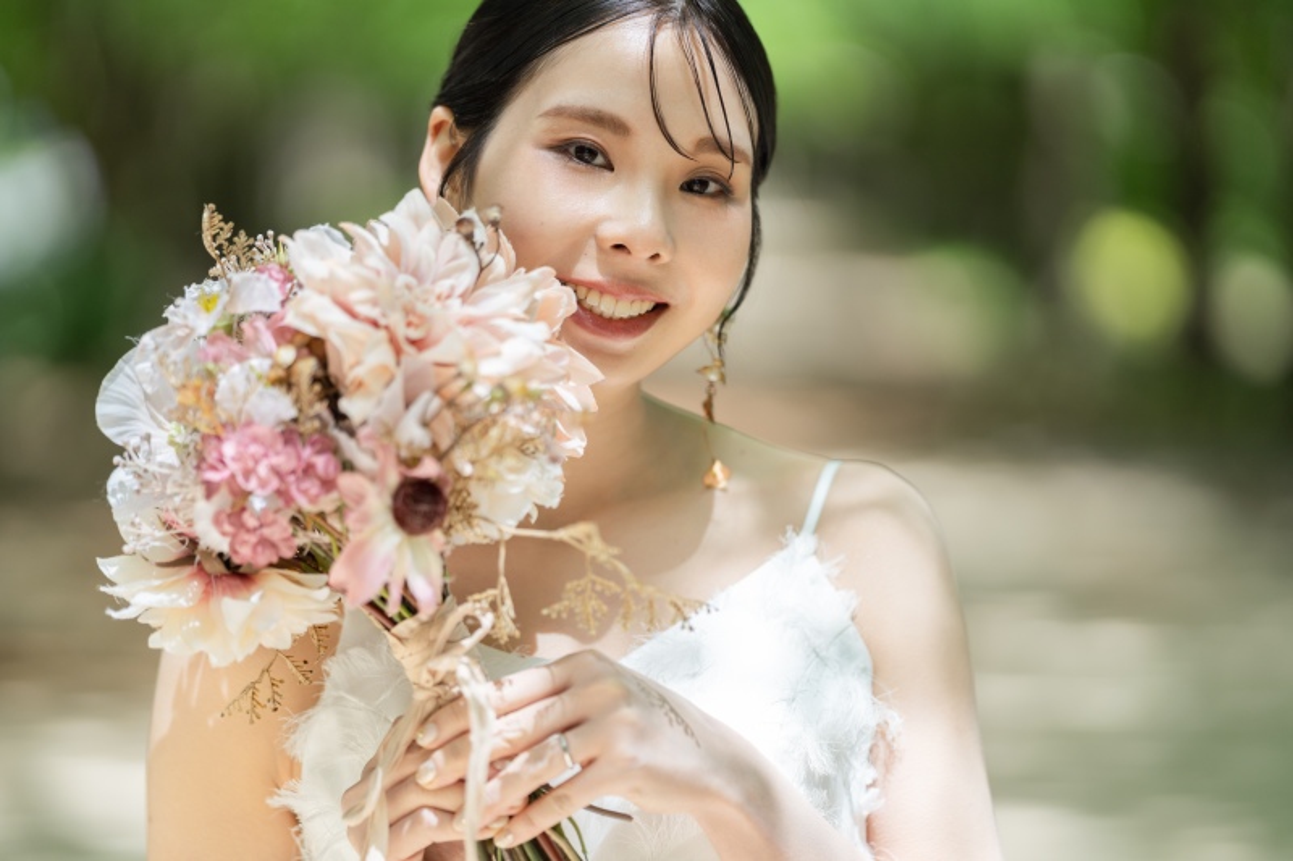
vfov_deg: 10.2
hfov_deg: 15.2
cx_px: 646
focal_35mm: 135
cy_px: 430
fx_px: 4847
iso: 200
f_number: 1.8
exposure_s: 1/2000
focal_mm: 135
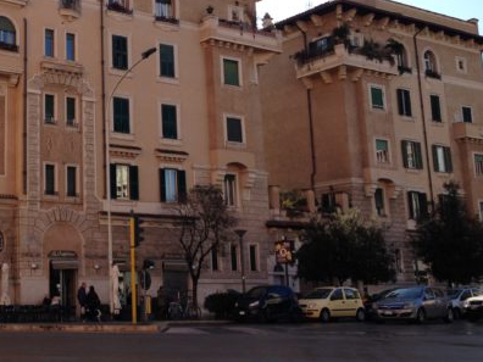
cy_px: 139
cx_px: 78
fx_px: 809
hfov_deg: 32.1
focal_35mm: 58
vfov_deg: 25.2
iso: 50
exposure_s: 1/797
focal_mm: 4.12
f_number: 2.4
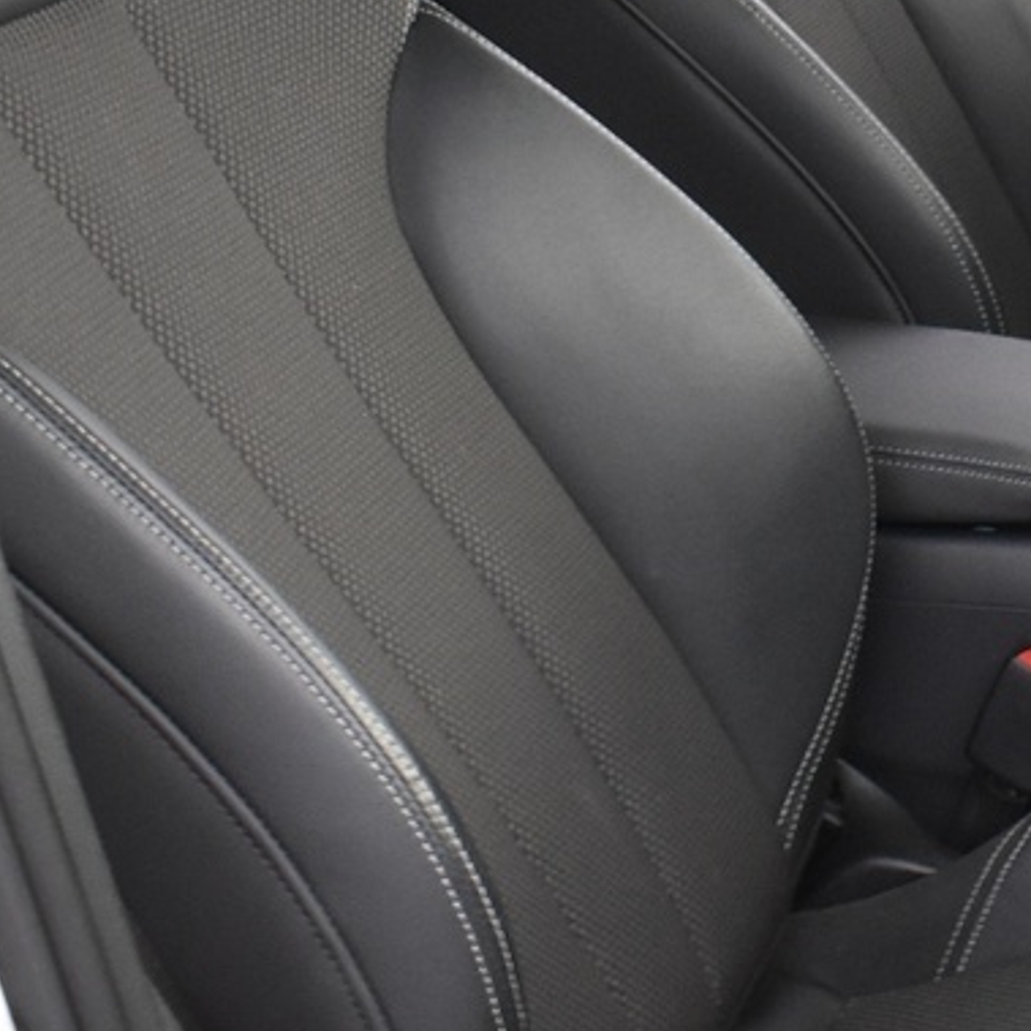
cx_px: 1325
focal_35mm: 98
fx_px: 3302
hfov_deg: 16.8
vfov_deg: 17.7
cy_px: 343
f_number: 5.6
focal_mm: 18
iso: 1250
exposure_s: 1/8
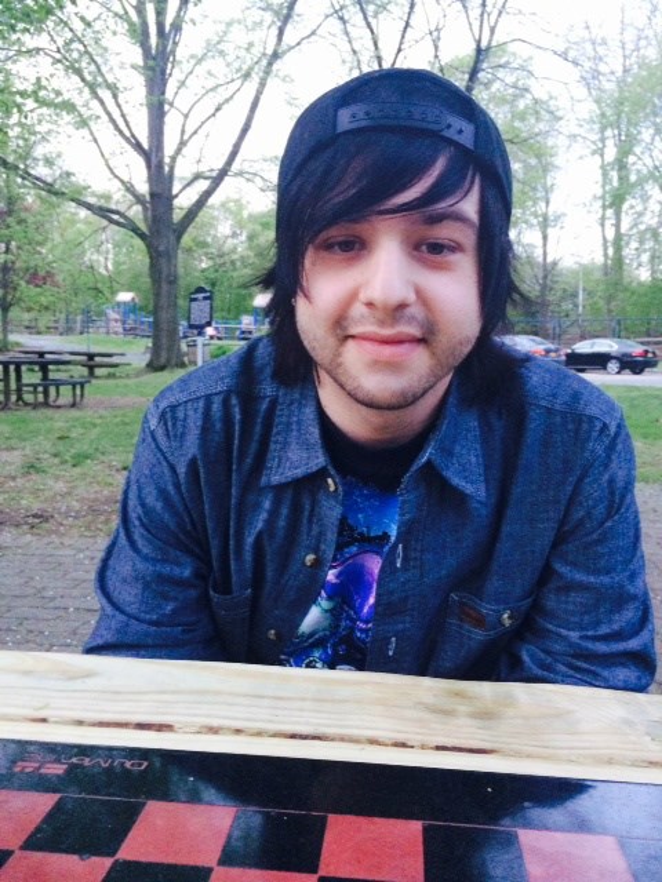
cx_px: 331
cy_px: 441
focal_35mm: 30
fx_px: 765
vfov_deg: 60.0
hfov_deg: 46.8
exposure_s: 1/24
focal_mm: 4.12
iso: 320
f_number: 2.2
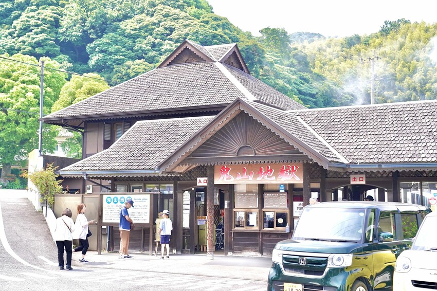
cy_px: 146
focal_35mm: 55
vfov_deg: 24.6
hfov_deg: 36.3
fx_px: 667
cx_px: 218
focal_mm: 55
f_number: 4.5
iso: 1600
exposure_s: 1/2500
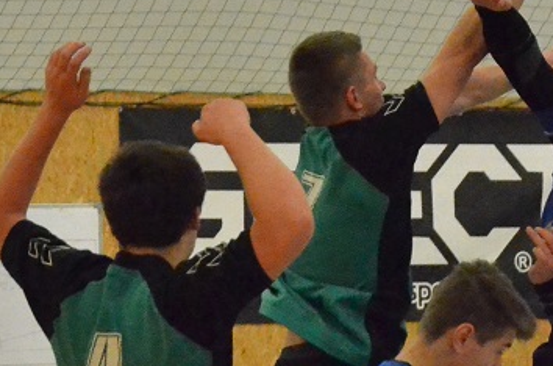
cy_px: 263
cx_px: 225
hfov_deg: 5.4
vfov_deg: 3.6
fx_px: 5848
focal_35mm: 382
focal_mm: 75
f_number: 5.6
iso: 6400
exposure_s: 1/1000
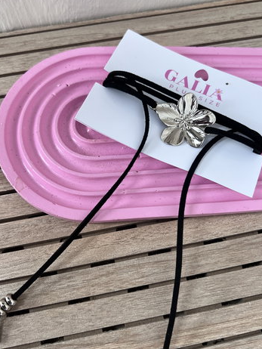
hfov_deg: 46.8
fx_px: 302
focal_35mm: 30
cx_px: 125
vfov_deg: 59.9
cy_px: 179
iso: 125
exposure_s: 1/120
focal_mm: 5.7
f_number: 1.5
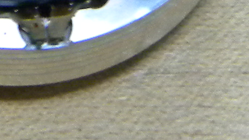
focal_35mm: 496
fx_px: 3275
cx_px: 16
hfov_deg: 4.3
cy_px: -215
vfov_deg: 2.4
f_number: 4.3
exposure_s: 1/23.6
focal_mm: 12.2
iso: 400
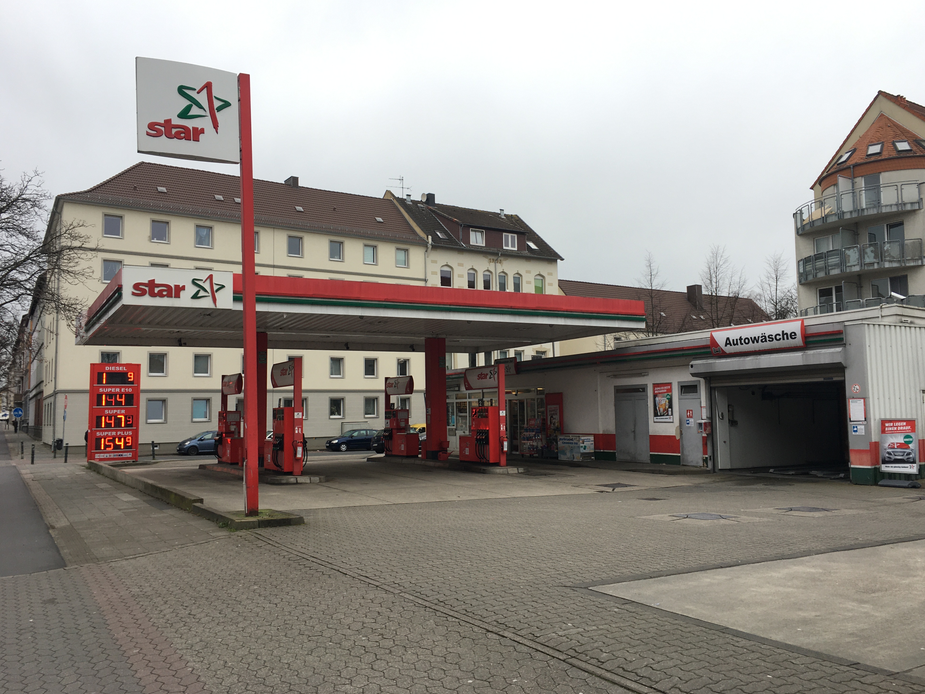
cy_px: 346
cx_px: 472
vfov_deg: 46.8
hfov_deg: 60.0
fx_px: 802
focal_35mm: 30
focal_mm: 4.15
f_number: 2.2
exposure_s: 1/223
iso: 25
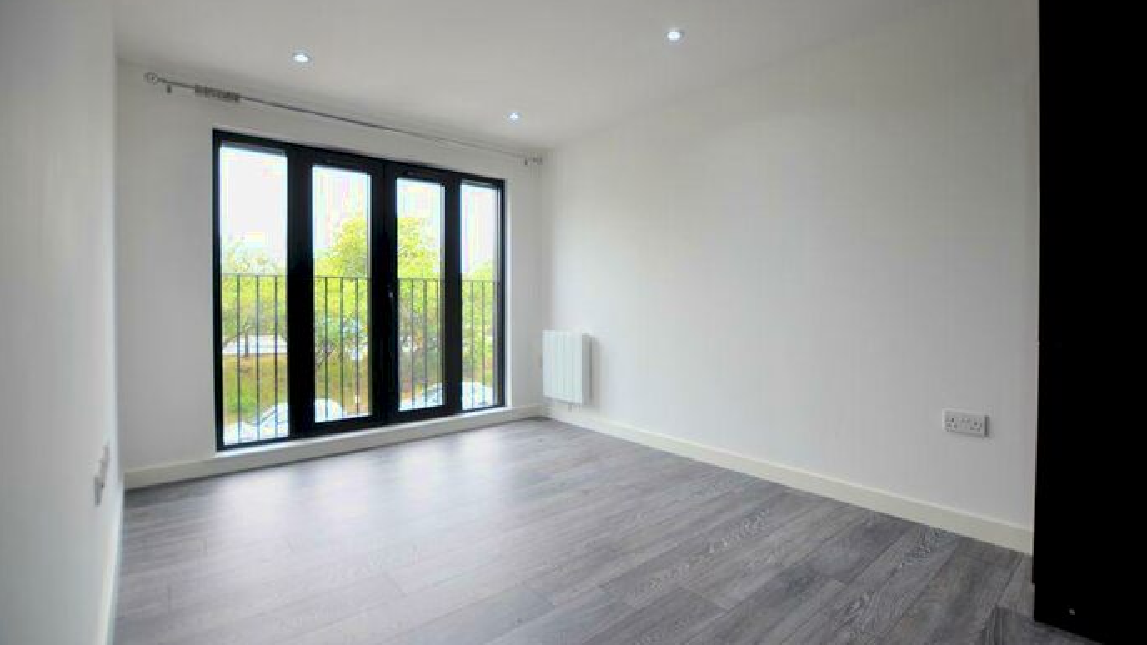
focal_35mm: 16
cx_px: 579
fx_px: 487
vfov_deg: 67.1
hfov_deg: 99.4
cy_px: 314
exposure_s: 1/100
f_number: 3.5
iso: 250
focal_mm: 10
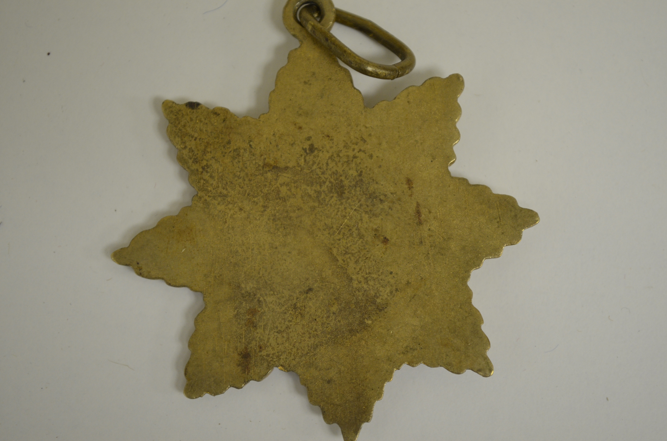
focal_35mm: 82
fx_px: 1525
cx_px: 334
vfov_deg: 16.5
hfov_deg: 24.7
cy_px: 220
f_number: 5.6
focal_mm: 55
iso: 800
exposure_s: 1/60
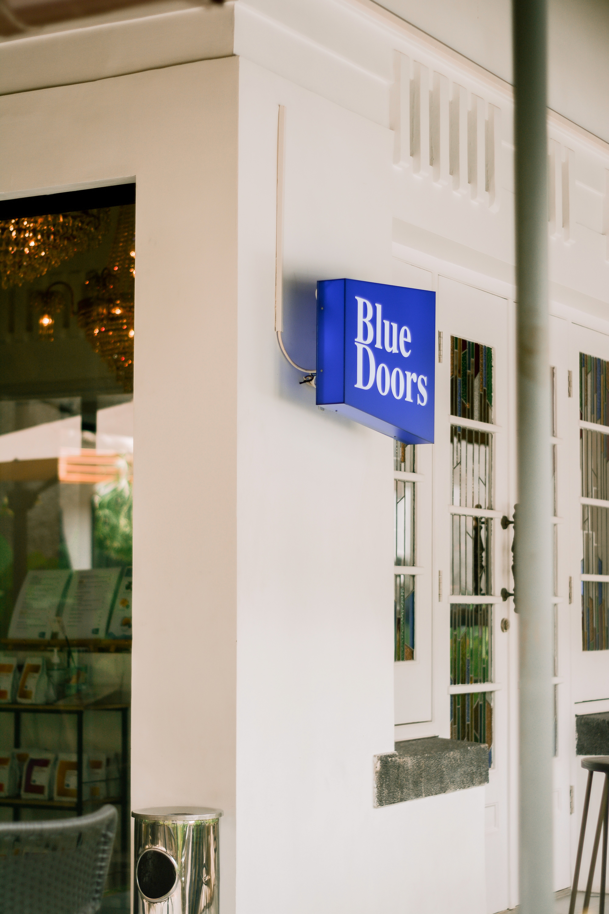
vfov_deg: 27.0
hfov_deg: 18.2
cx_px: 304
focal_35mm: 75
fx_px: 1903
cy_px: 457
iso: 100
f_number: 1.8
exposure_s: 1/1600
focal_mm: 50
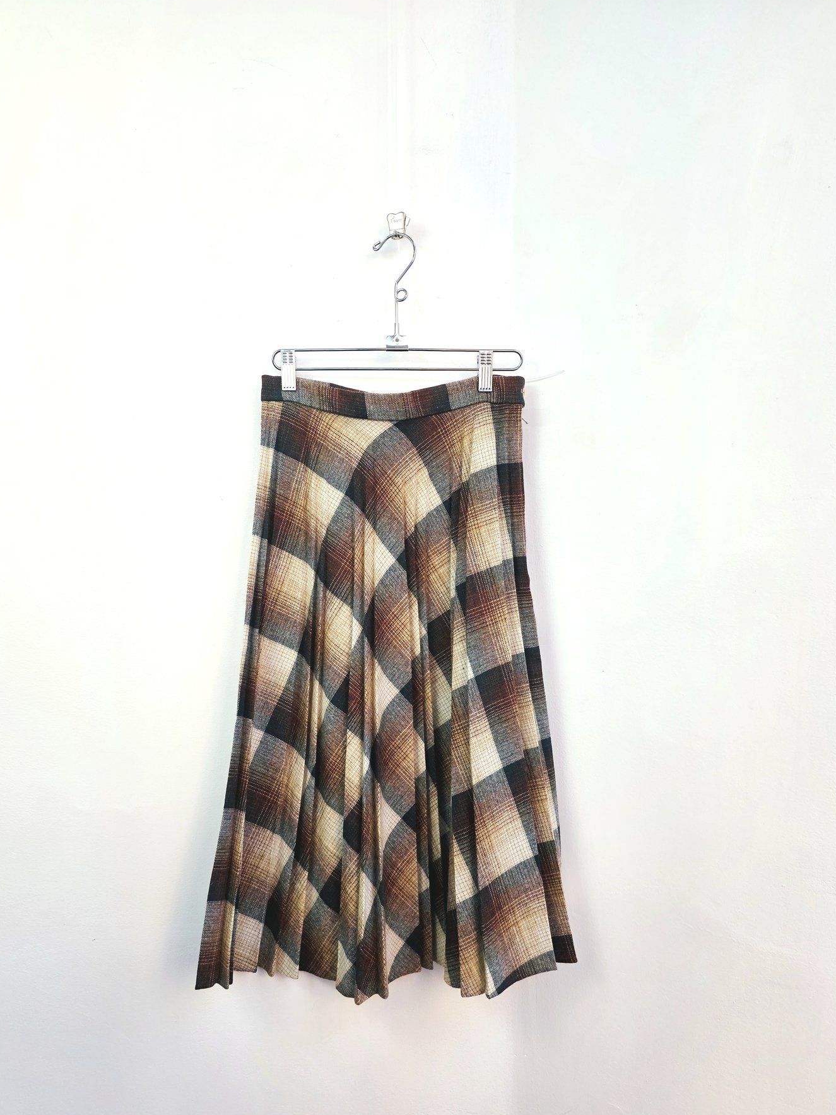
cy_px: 597
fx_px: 805
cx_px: 409
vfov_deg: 69.3
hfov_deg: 54.9
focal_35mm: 25
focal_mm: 6.3
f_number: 1.7
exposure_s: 1/120
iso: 125
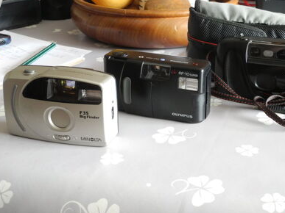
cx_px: 169
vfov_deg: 23.6
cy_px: 96
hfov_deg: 31.1
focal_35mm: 62
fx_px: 510
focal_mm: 10.7
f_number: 3.5
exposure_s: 1/30
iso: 400
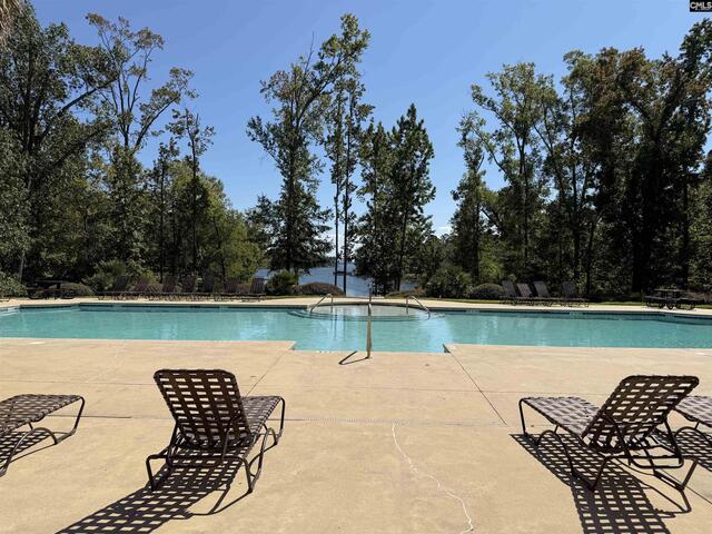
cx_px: 356
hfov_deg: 71.6
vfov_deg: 56.8
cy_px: 267
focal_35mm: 24
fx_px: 494
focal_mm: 6.76
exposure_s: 1/6711
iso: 80
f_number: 1.78
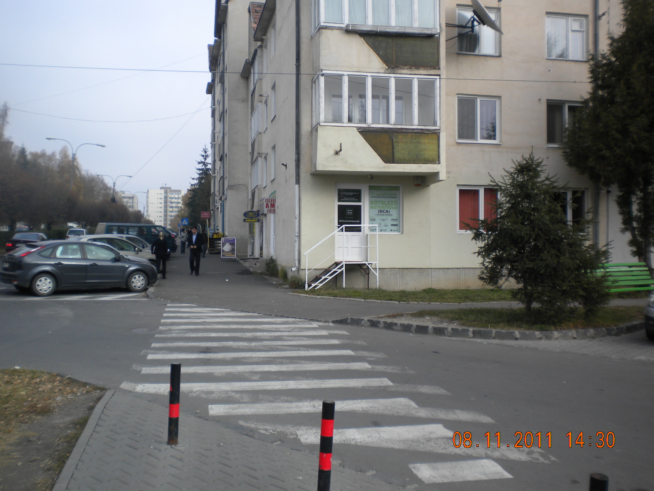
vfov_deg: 40.7
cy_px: 246
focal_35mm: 35
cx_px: 327
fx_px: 661
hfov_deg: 52.6
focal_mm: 6.3
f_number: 4.6
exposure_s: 1/272
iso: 80
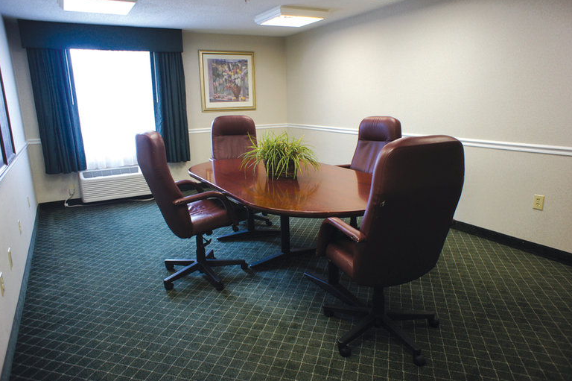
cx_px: 281
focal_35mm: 25
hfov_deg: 71.5
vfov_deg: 51.2
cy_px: 190
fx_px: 397
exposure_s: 1/30
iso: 250
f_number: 2.8
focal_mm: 16
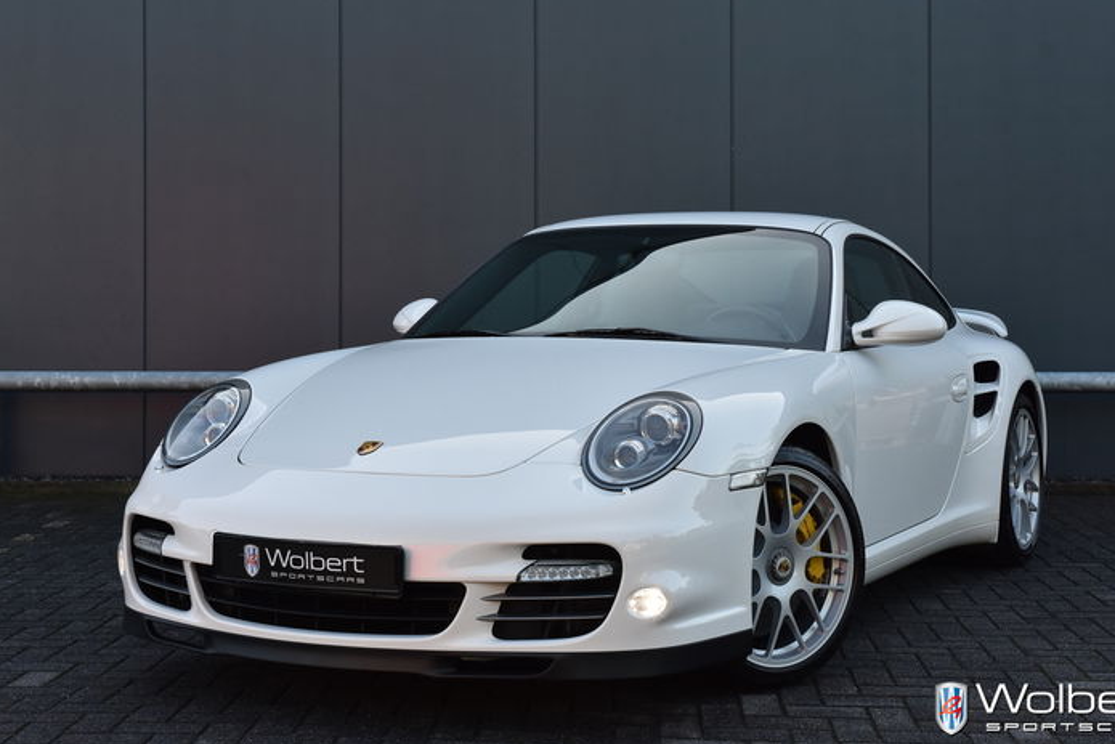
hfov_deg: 31.9
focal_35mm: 63
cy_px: 341
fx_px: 1952
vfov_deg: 21.6
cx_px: 576
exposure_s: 1/500
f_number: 8
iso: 720
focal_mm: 38
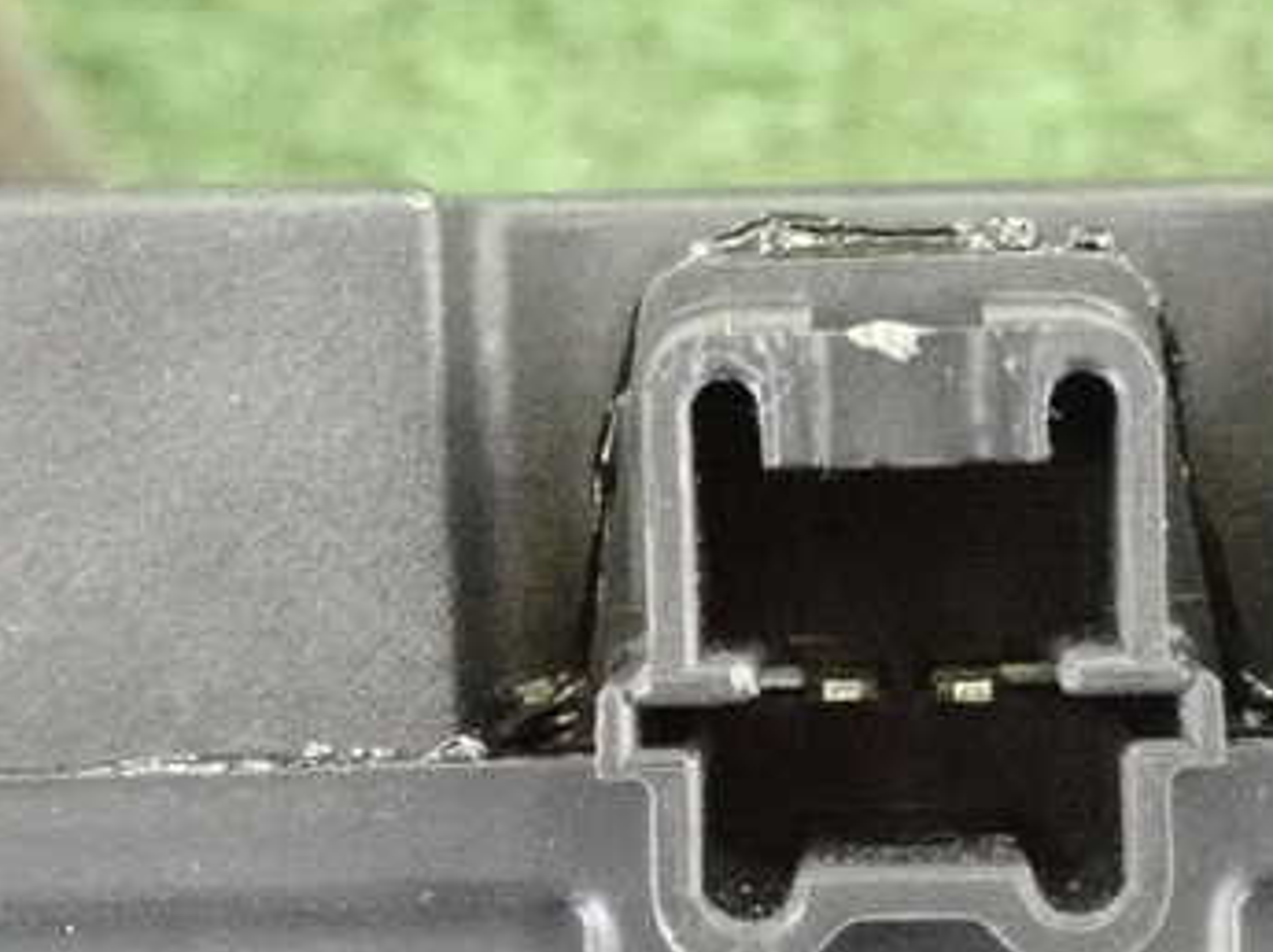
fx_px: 3710
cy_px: 664
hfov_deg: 19.4
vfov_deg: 14.6
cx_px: 893
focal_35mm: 101
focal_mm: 10.35
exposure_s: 1/125
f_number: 3.5
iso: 6400
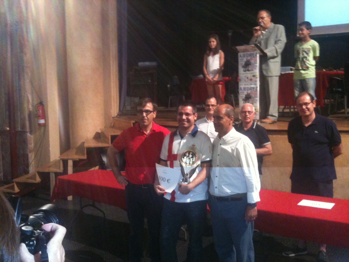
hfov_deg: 52.6
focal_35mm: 35
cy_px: 131
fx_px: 353
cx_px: 174
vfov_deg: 40.7
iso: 320
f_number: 2.8
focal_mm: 3.85
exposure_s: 1/15
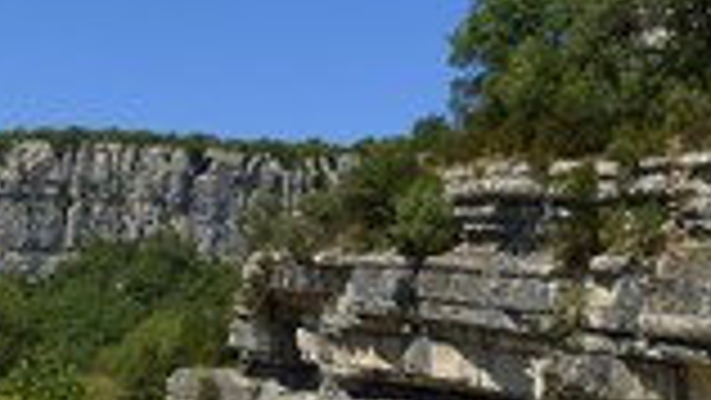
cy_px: 400
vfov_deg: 13.4
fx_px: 1678
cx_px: 446
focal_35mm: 89
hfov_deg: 23.9
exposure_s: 1/320
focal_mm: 32
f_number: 14
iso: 200
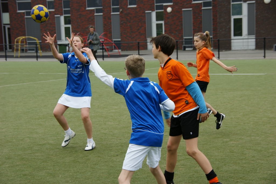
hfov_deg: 22.6
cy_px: 92
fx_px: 690
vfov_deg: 15.2
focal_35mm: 90
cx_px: 138
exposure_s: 1/320
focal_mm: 60
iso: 100
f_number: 6.3
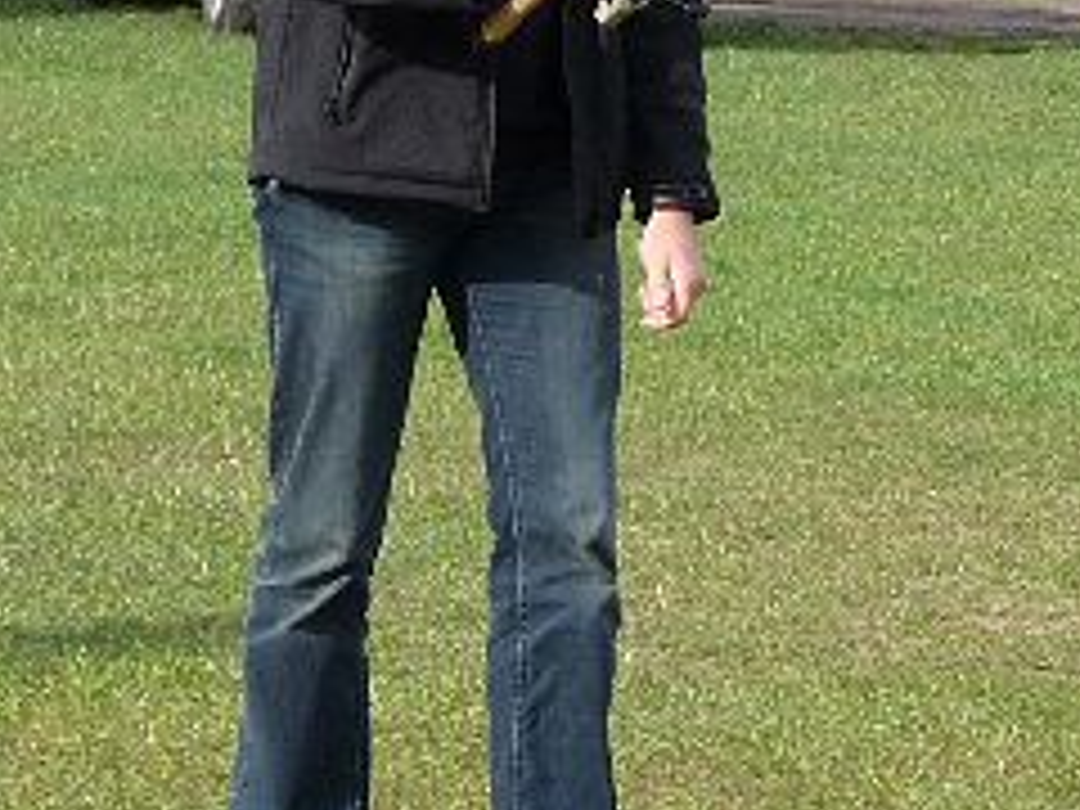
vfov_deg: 4.3
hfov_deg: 5.8
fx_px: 10701
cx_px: 428
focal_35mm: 343
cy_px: 184
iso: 100
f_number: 4.7
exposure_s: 1/200
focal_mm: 17.5
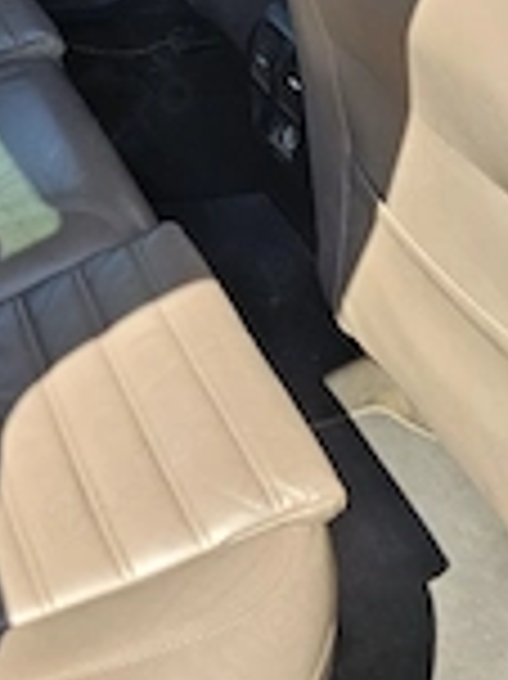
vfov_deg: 28.1
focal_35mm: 61
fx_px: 1195
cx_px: 139
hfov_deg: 23.8
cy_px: -117
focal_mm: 6.3
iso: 20
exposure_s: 1/208
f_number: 1.7
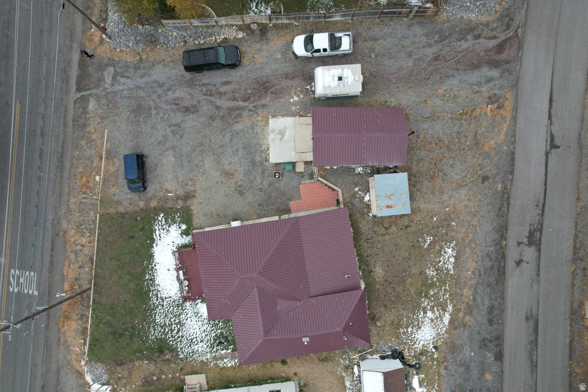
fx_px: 359
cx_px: 294
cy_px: 196
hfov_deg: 78.6
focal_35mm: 22
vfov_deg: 57.2
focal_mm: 8.38
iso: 100
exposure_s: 1/350
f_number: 2.8
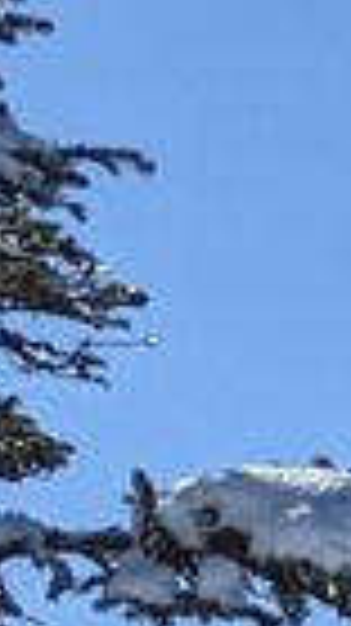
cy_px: 1437
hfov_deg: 3.6
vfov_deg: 7.9
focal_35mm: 257
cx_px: 2511
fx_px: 4260
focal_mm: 6.81
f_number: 1.85
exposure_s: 1/4717
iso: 47
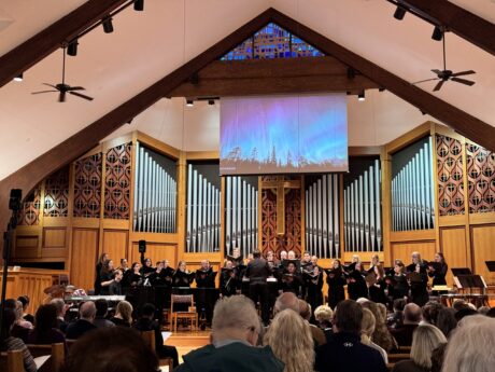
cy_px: 186
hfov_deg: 39.7
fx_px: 686
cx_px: 248
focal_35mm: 48
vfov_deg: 30.3
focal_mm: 6.76
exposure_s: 1/48
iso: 250
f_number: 1.78
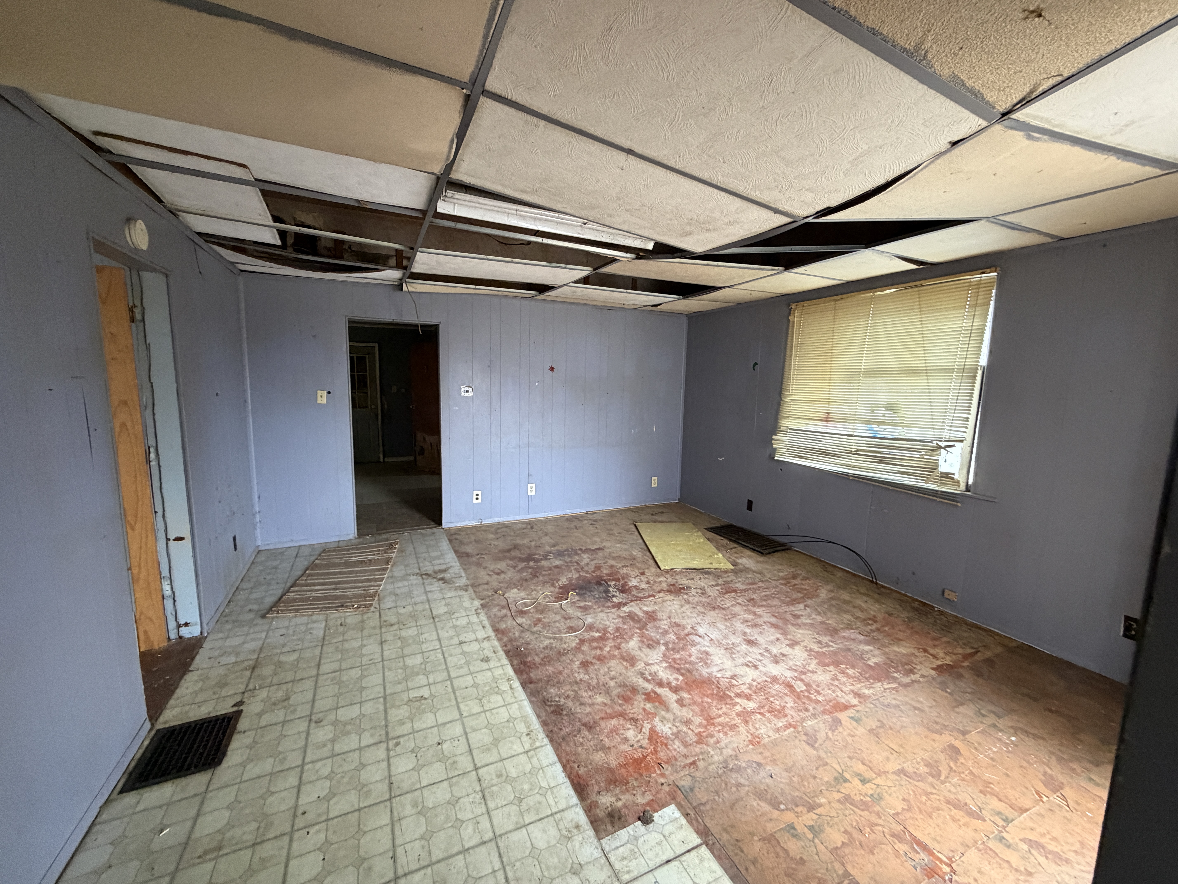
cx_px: 589
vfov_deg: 85.7
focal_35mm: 14
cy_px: 442
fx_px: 476
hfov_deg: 102.1
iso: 400
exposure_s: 1/60
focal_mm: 2.22
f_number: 2.2
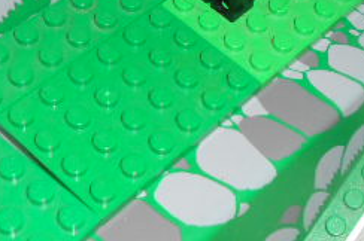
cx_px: 242
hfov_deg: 24.7
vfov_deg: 16.4
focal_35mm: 82
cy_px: 27
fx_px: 828
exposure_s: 1/25
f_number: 11.9
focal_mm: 5.3
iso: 200
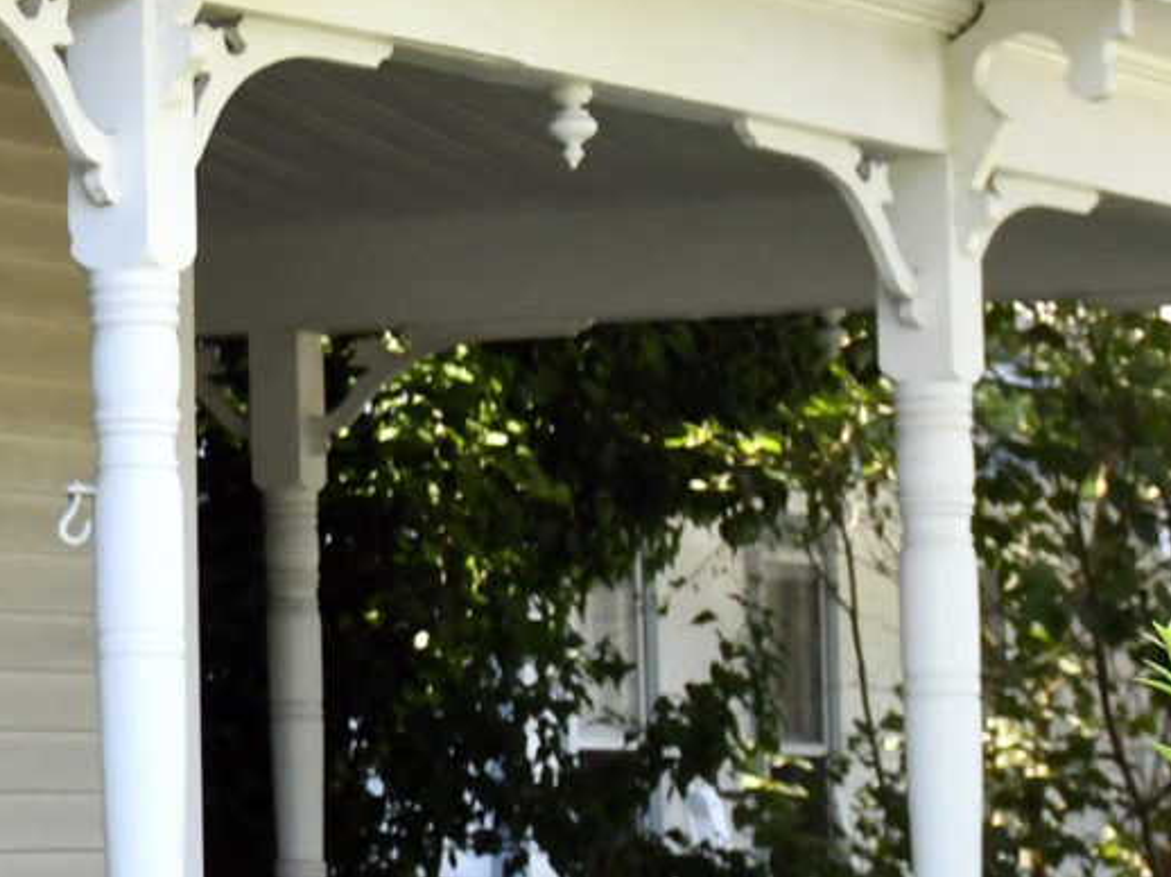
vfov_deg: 8.6
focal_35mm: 171
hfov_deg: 10.0
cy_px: 108
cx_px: -1705
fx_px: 5782
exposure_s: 1/160
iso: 500
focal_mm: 24
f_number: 6.3
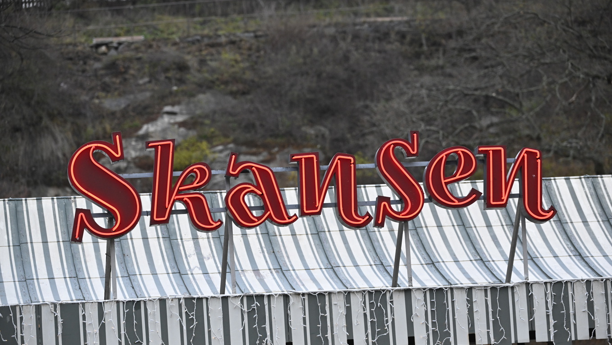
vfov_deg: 6.4
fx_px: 3067
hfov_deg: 11.4
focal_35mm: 189
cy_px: 204
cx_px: 306
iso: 1600
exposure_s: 1/640
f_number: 4
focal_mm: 180
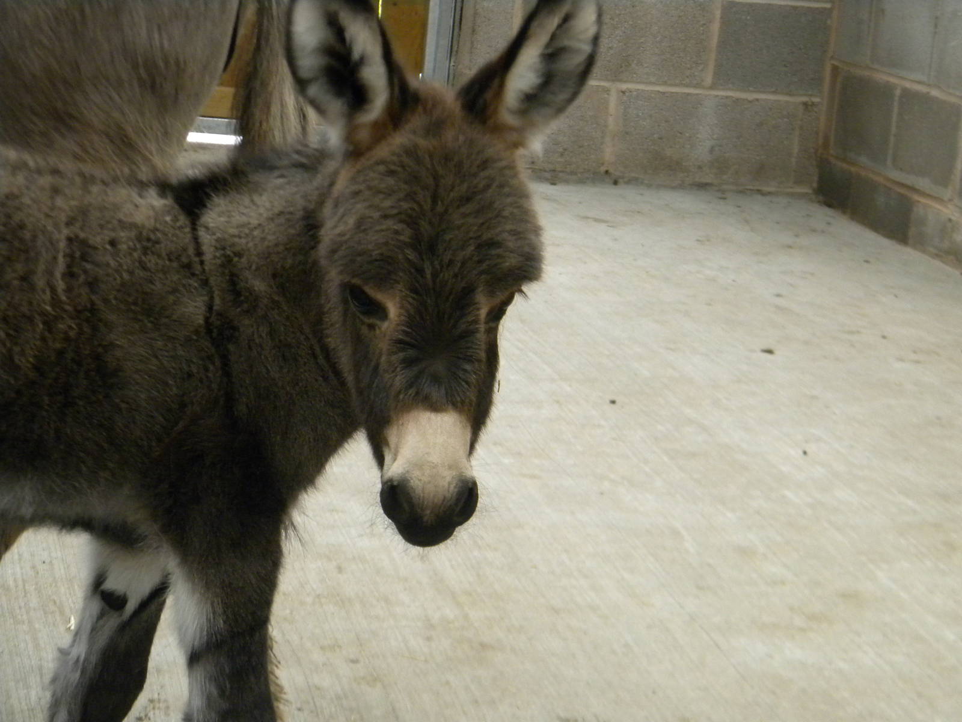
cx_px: 481
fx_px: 2918
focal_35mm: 105
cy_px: 361
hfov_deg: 18.7
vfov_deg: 14.1
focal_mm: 19
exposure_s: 1/140
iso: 442
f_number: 4.7
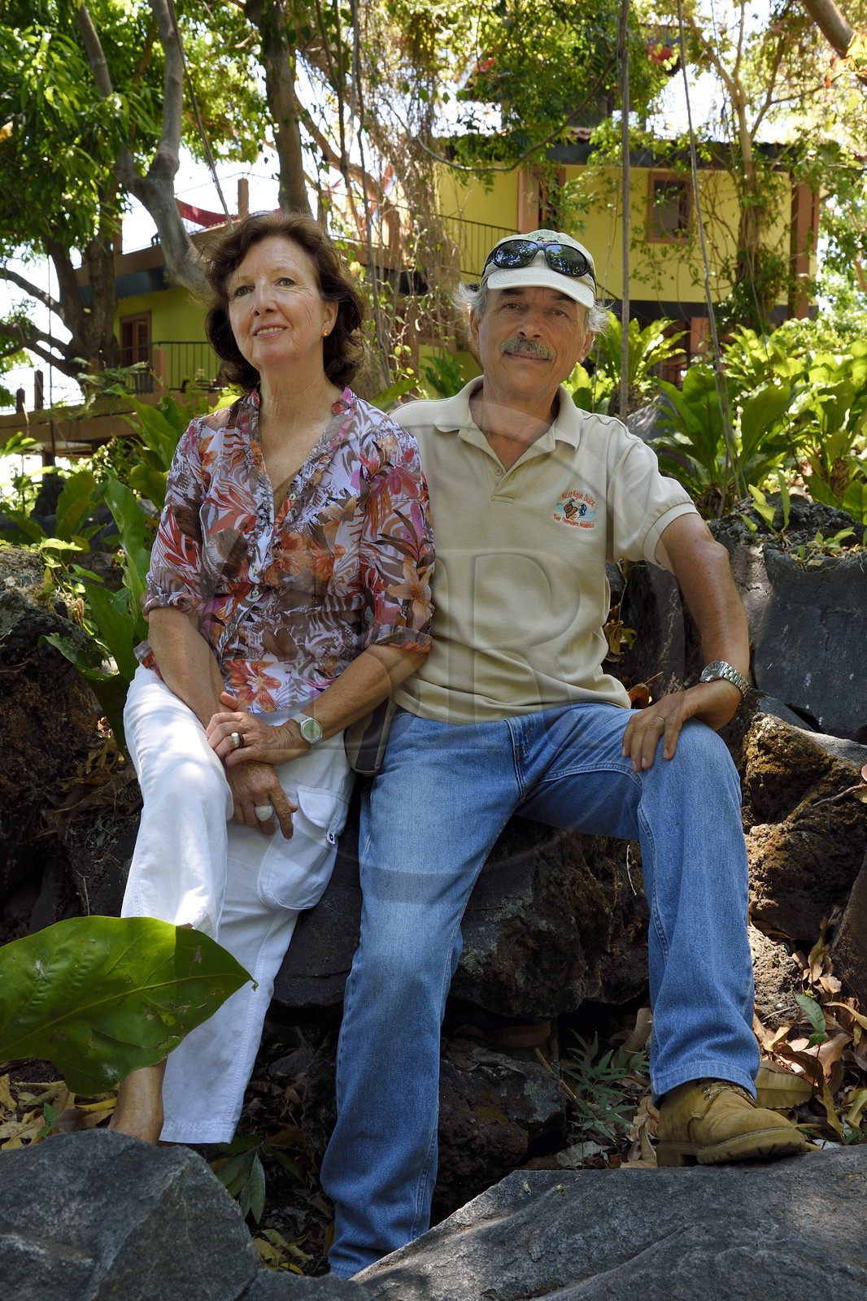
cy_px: 650
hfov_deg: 38.9
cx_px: 434
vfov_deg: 55.8
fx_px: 1229
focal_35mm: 34
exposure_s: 1/160
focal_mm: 34
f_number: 10
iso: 800
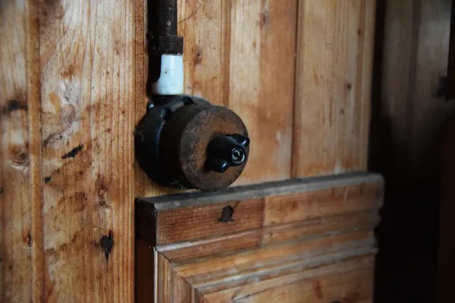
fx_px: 720
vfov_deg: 23.8
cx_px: 228
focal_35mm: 57
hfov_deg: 35.1
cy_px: 152
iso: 4500
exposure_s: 1/60
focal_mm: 38
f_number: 4.5
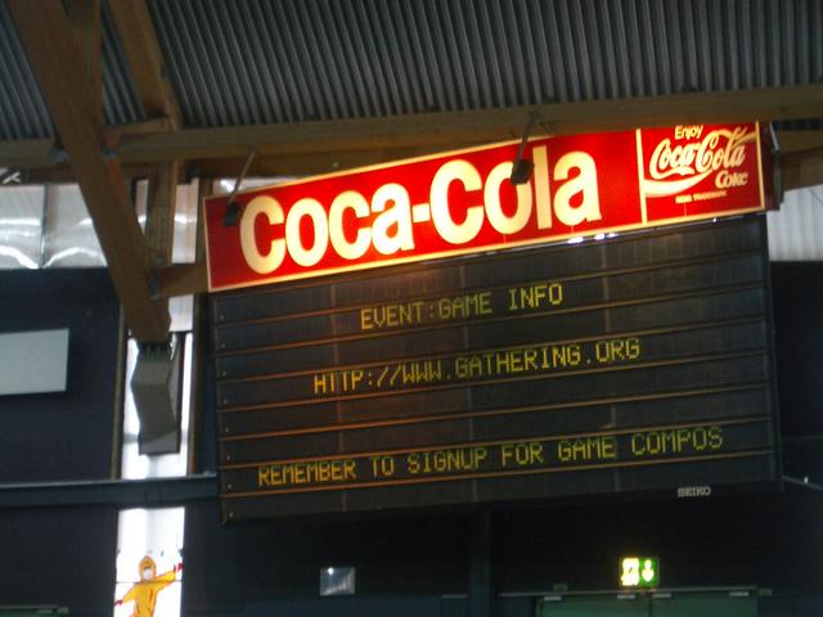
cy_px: 308
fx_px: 2496
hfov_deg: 18.7
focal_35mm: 105
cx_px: 412
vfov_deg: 14.1
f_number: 4.8
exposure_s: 1/8
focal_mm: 17.4
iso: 100
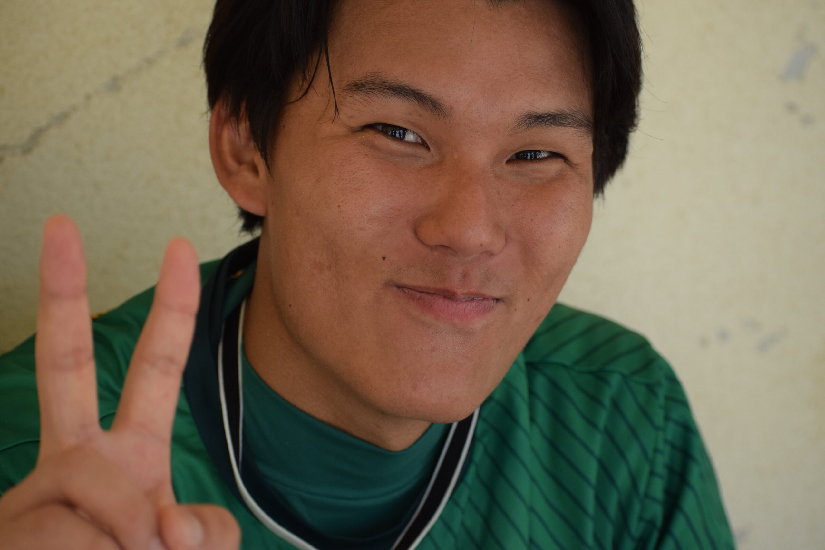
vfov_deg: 13.0
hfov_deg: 19.5
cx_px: 412
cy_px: 275
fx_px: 2406
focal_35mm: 105
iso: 640
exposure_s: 1/1000
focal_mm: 70
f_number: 4.5
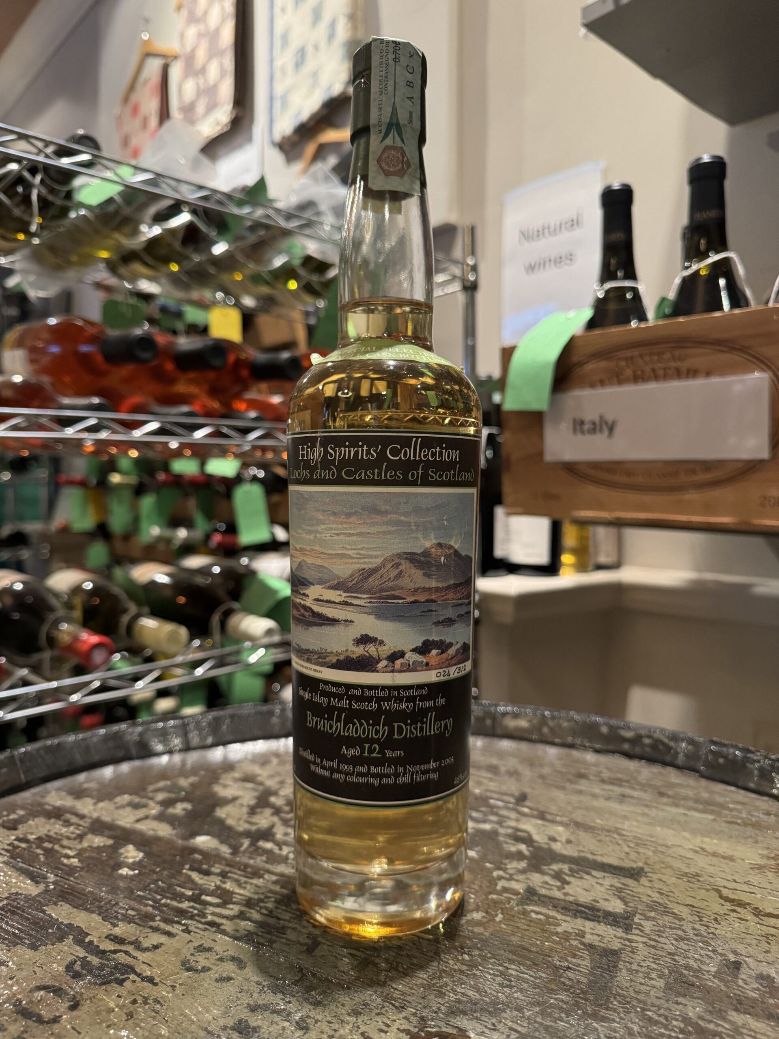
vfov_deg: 71.6
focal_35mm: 24
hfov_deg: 56.8
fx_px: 720
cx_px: 390
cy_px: 520
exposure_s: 1/33
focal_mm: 6.76
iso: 640
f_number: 1.78
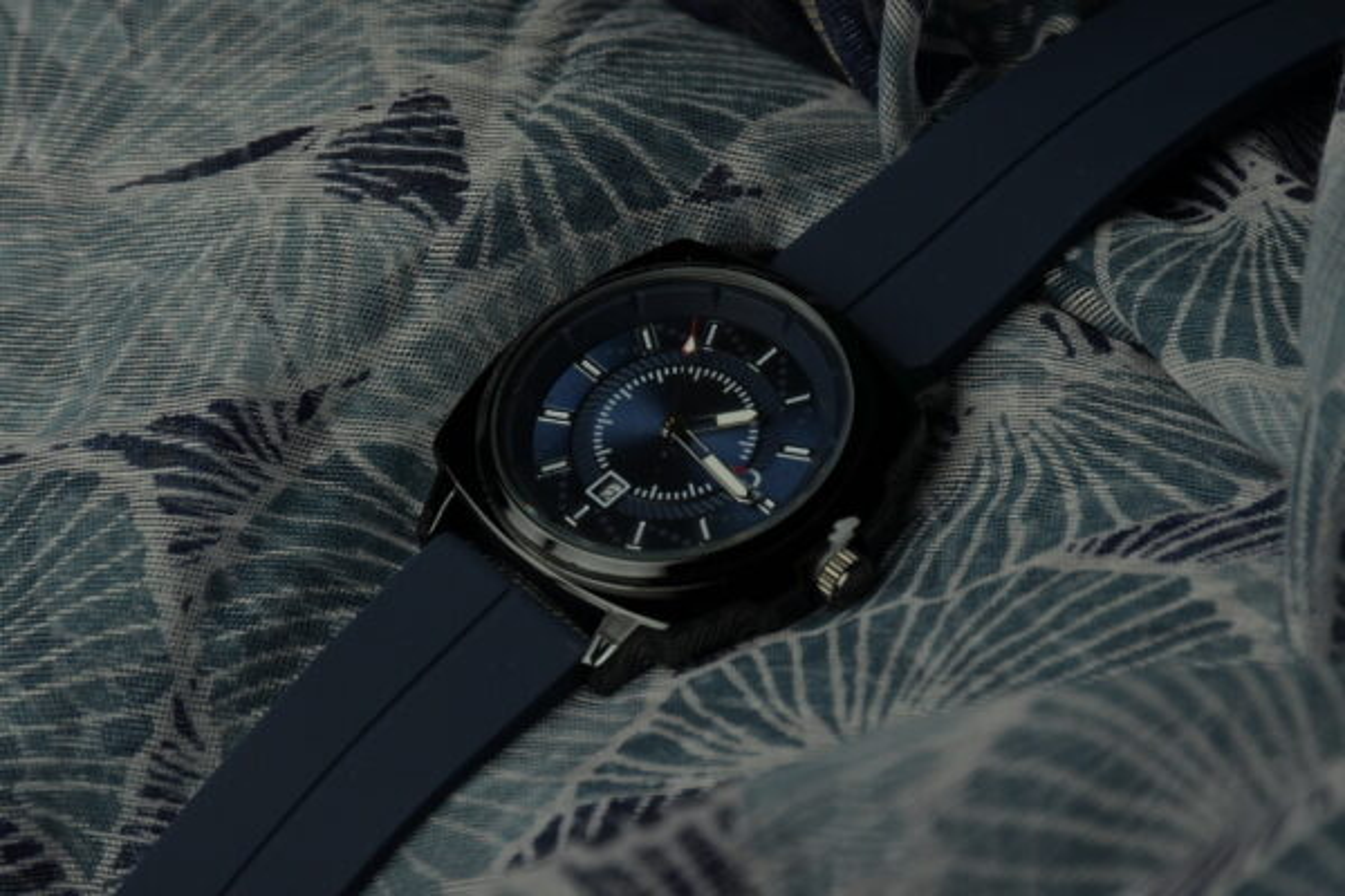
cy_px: 448
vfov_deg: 6.5
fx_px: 7845
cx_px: 672
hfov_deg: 9.8
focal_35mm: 210
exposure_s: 1/500
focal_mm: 140
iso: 2500
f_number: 11
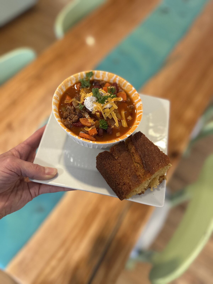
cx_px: 106
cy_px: 142
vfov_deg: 67.3
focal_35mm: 26
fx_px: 213
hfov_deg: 53.1
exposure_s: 1/60
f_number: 1.5
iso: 125
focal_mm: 5.7
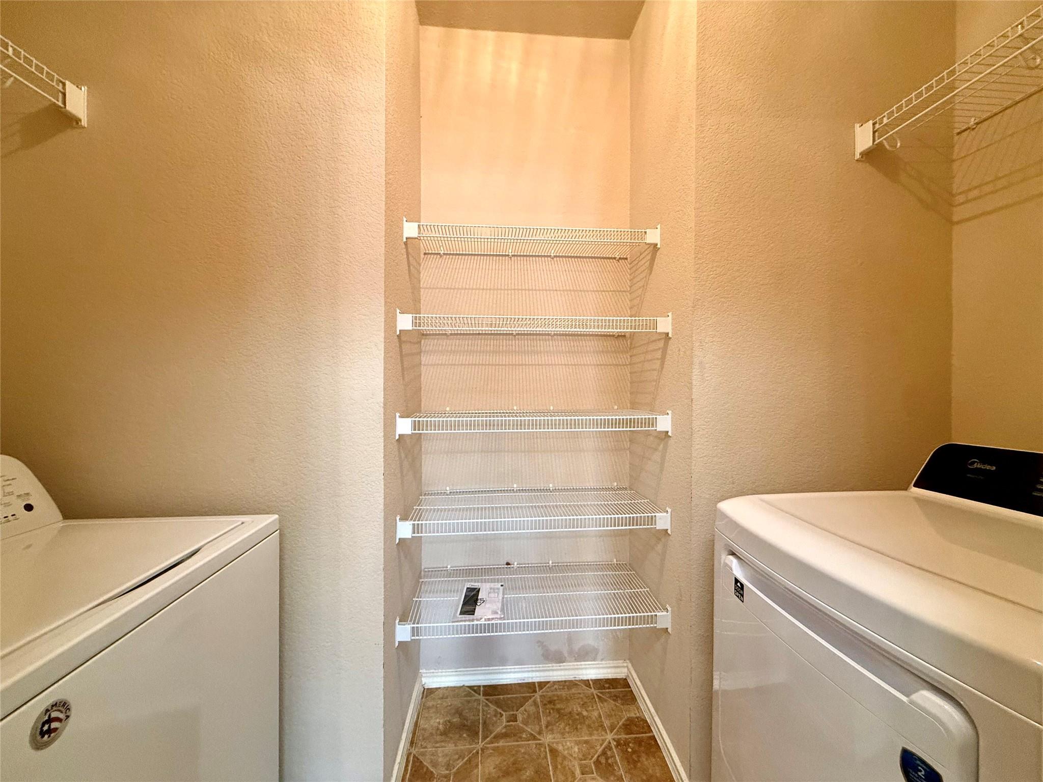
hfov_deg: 102.1
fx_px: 422
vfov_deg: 85.7
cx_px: 522
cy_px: 391
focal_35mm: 14
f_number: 2.2
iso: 400
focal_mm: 2.22
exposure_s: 1/60
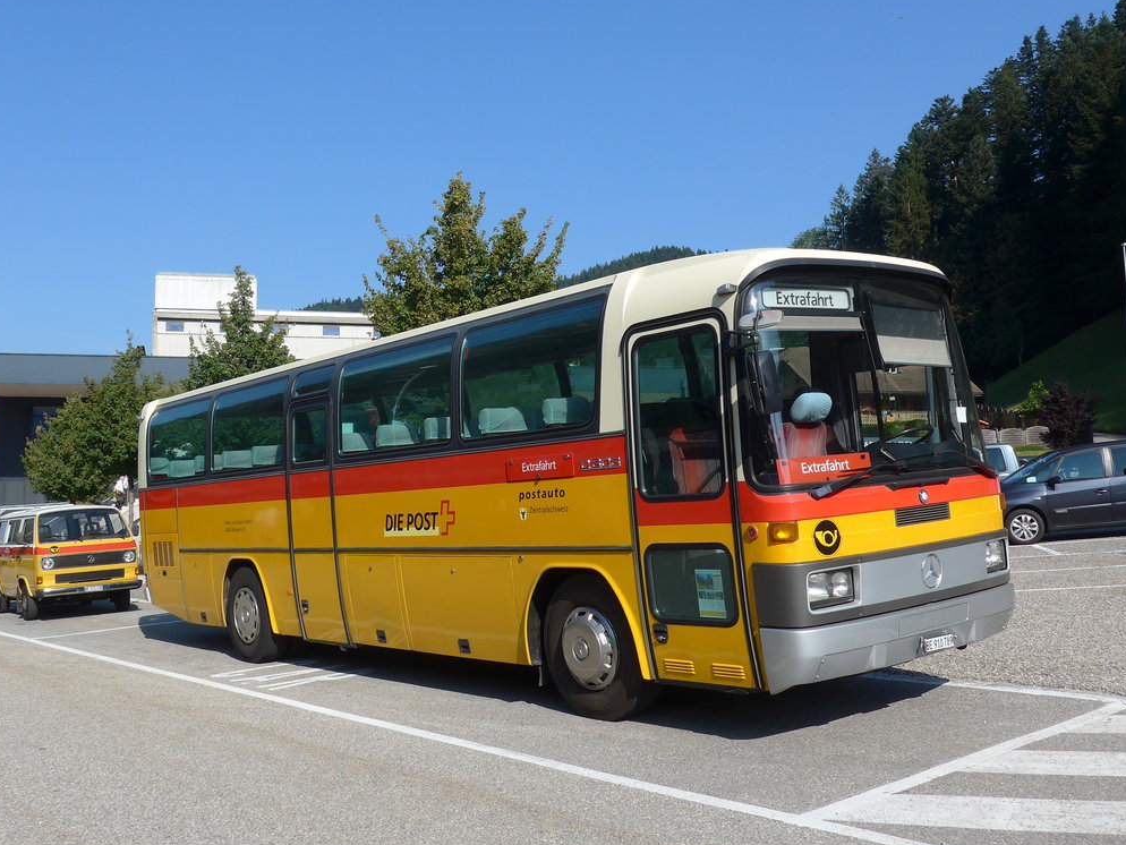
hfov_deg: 52.4
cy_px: 386
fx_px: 1139
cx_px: 486
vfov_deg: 40.7
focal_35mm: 35
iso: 80
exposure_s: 1/1600
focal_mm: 6
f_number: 2.8
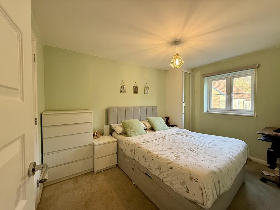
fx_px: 113
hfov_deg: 102.1
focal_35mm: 14
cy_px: 105
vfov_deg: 85.7
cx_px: 140
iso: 250
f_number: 2.2
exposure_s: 1/100
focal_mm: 2.22
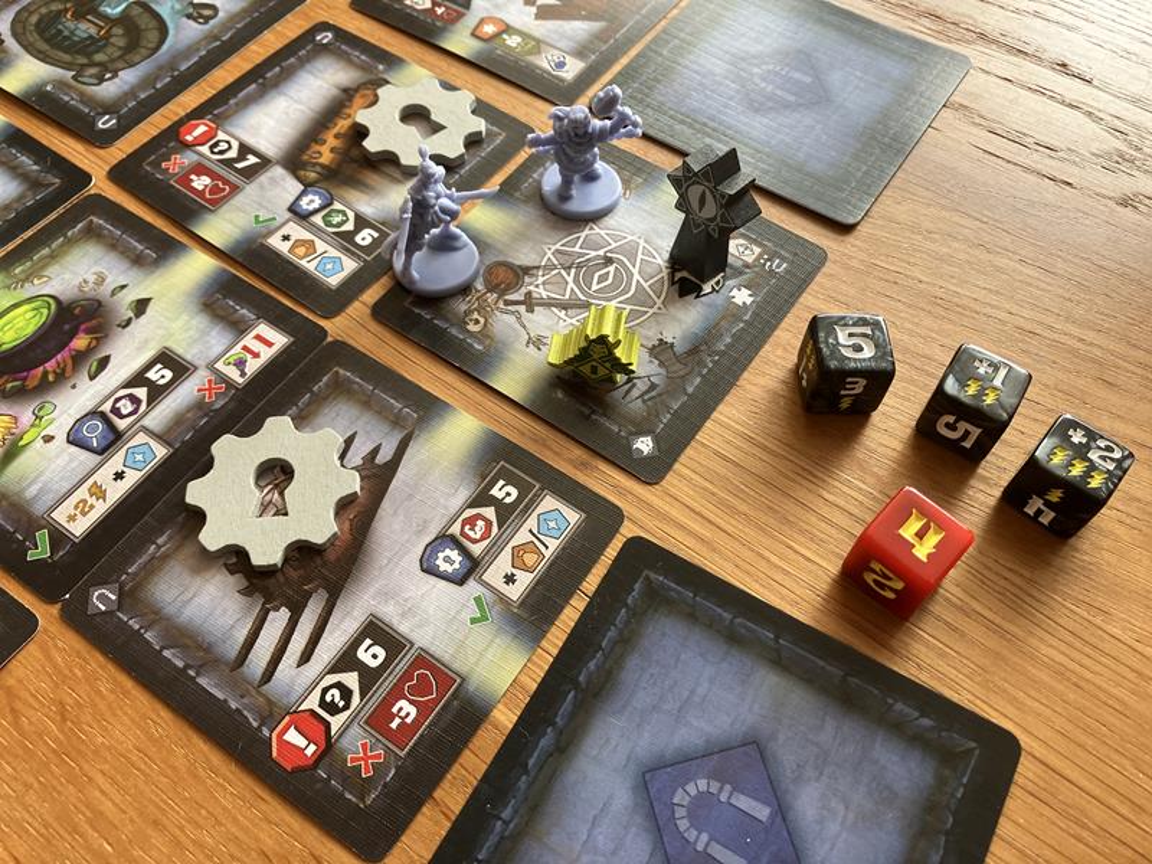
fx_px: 932
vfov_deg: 49.7
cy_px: 432
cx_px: 576
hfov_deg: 63.4
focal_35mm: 28
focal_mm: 3.99
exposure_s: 1/121
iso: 80
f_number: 1.8
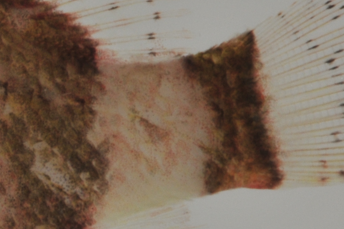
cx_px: -186
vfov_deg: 2.1
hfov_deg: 3.1
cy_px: 217
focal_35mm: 662
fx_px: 6318
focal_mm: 105
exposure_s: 1/60
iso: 200
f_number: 40
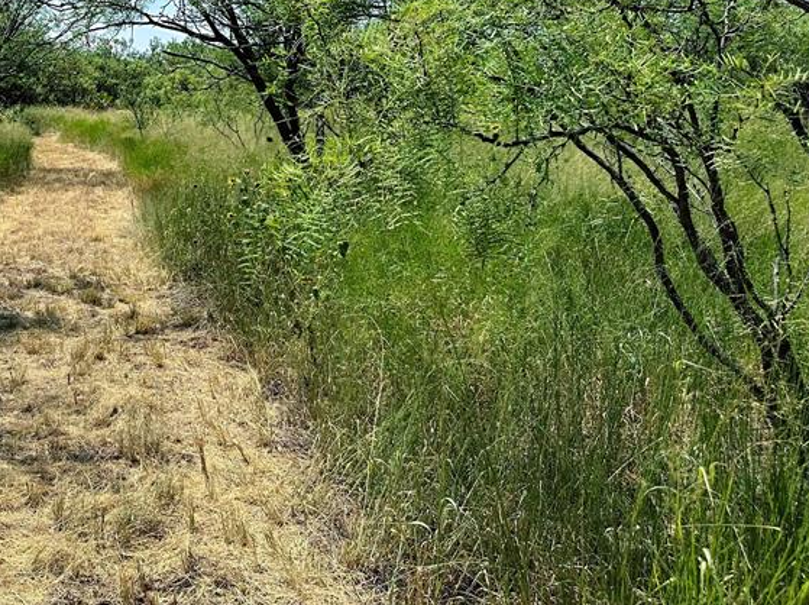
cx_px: 136
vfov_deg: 31.7
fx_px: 1027
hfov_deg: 40.8
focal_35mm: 44
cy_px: 98
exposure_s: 1/4762
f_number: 1.78
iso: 80
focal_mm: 6.86
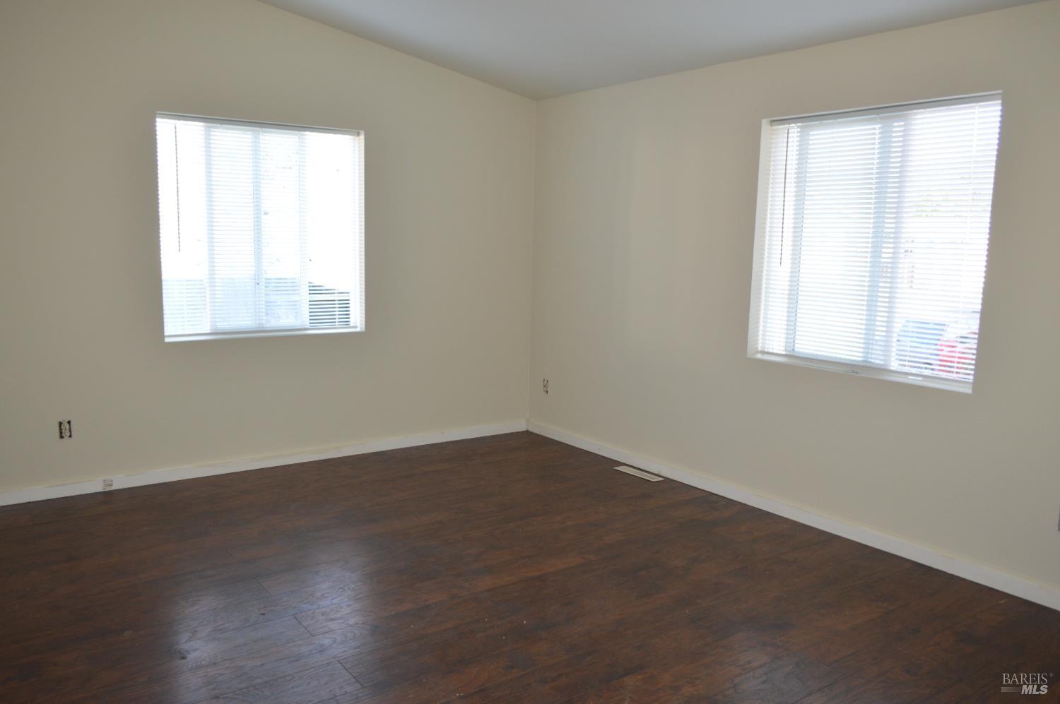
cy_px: 352
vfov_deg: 47.8
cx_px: 530
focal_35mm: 27
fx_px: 794
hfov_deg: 67.4
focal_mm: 18
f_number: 4
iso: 400
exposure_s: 1/60
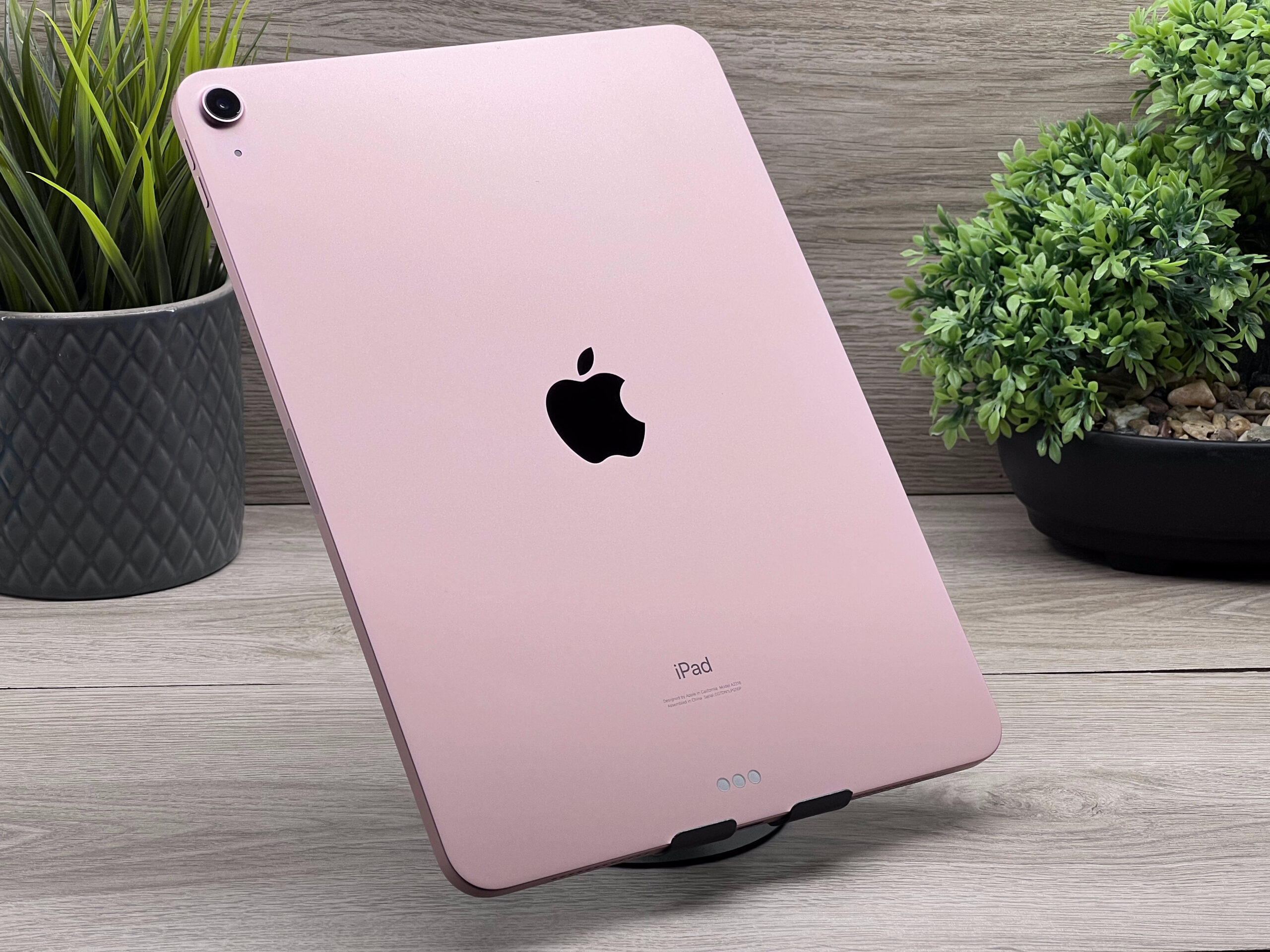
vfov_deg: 19.1
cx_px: 635
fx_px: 2825
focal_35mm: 77
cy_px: 476
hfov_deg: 25.3
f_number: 2.8
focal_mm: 9
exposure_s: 1/100
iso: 32
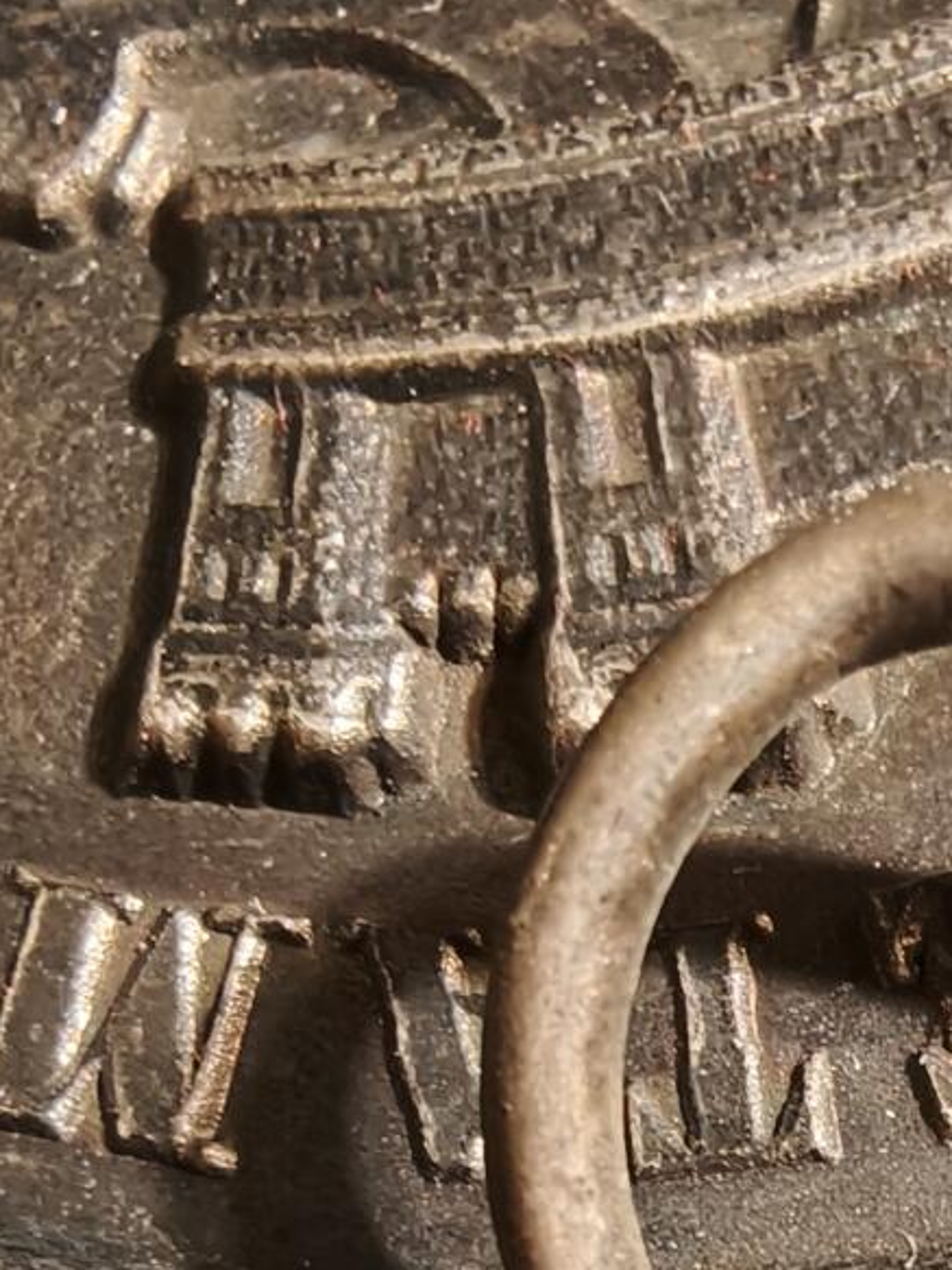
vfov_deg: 24.4
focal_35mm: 71
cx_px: 1172
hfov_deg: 19.4
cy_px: 1597
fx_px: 2604
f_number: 2
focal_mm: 2.32
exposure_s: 1/50
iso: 320
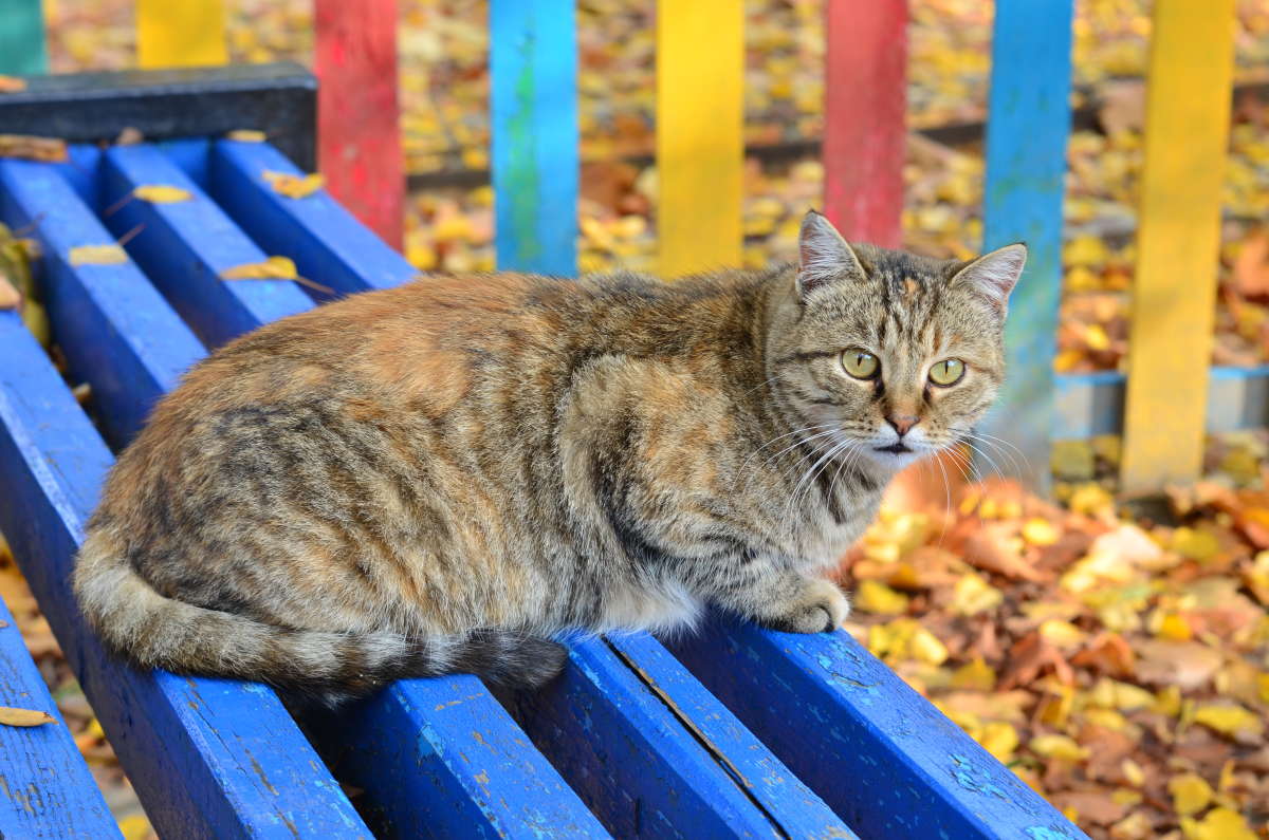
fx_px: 2638
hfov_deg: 27.0
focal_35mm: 75
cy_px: 420
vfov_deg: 18.1
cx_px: 634
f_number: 5.6
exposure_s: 1/80
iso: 100
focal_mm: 50
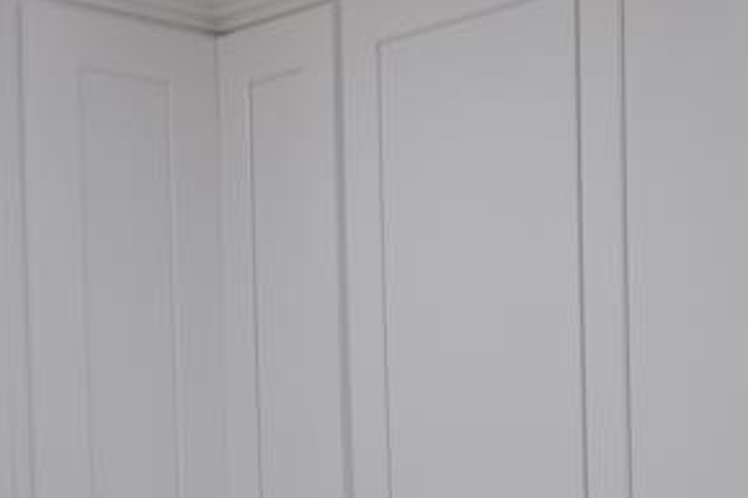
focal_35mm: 119
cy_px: 968
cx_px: 1266
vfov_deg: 10.6
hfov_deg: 15.3
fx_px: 2471
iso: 200
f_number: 6.3
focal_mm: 18
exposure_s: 1/40
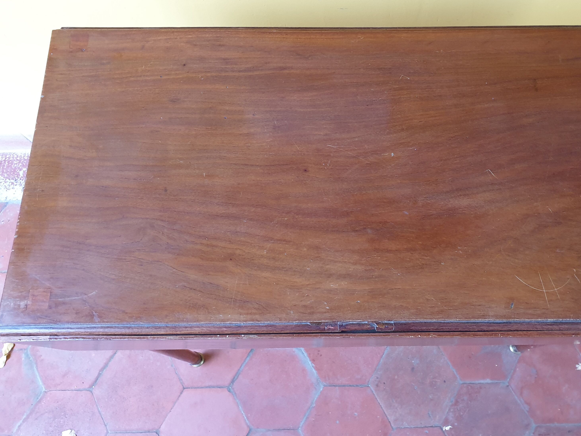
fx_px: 604
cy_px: 180
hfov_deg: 51.0
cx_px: 354
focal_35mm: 36
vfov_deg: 39.5
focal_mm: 4.3
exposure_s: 1/24
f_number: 2.4
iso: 250
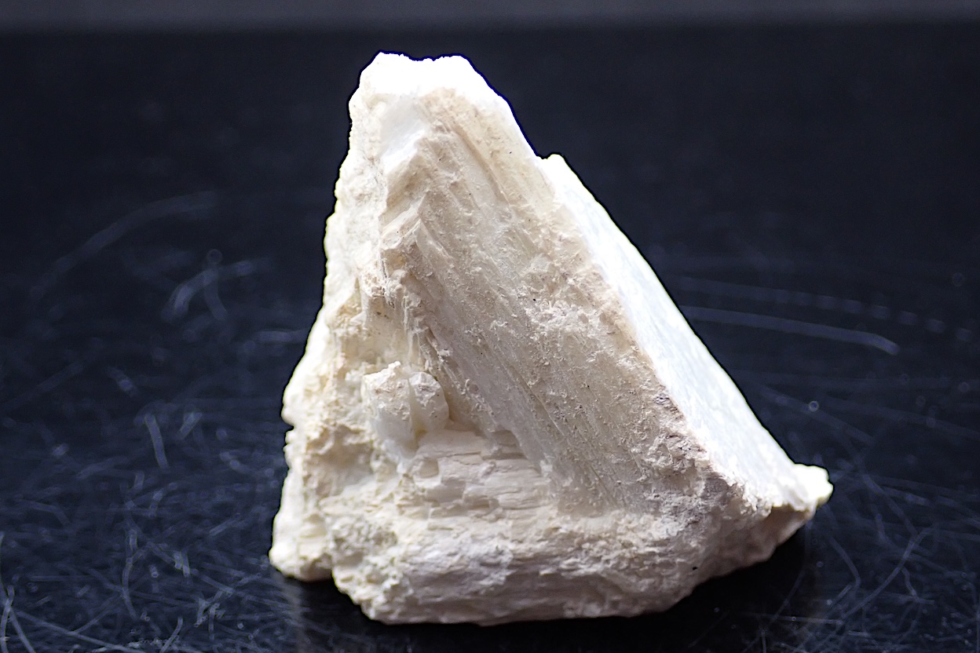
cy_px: 327
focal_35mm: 74
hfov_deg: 27.3
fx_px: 2014
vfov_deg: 18.4
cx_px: 490
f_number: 3.9
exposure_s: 1/60
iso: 320
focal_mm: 12.73
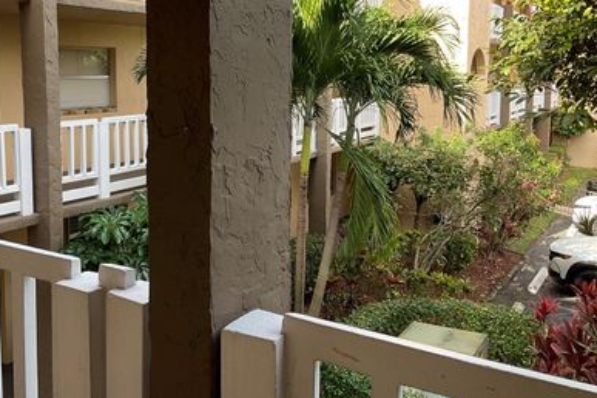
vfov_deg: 34.0
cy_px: 141
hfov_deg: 49.0
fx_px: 647
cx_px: 216
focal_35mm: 39
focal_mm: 3
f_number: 1.8
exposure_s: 1/161
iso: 16
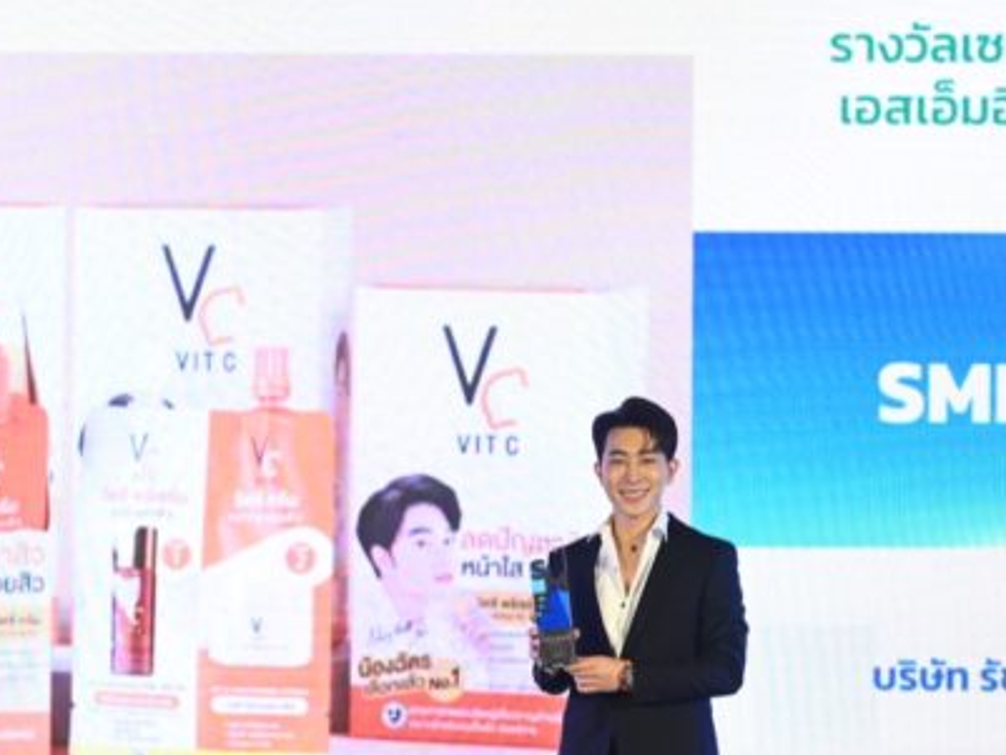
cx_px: 409
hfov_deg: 19.1
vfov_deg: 14.3
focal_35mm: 103
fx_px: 2994
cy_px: 616
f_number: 3.2
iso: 400
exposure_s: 1/160
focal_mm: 56
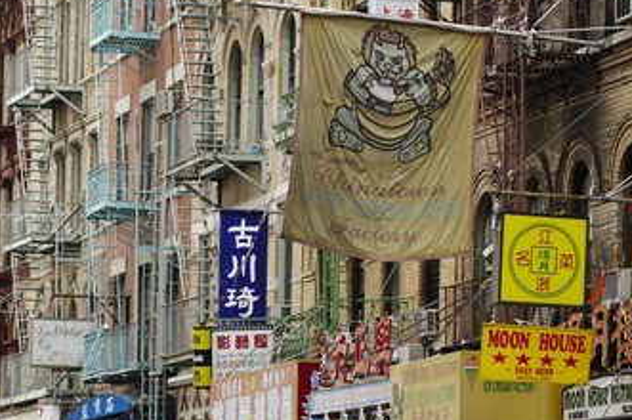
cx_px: 305
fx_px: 3683
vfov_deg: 6.5
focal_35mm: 210
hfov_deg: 9.8
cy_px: 239
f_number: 3.8
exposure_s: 1/200
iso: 100
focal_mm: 110
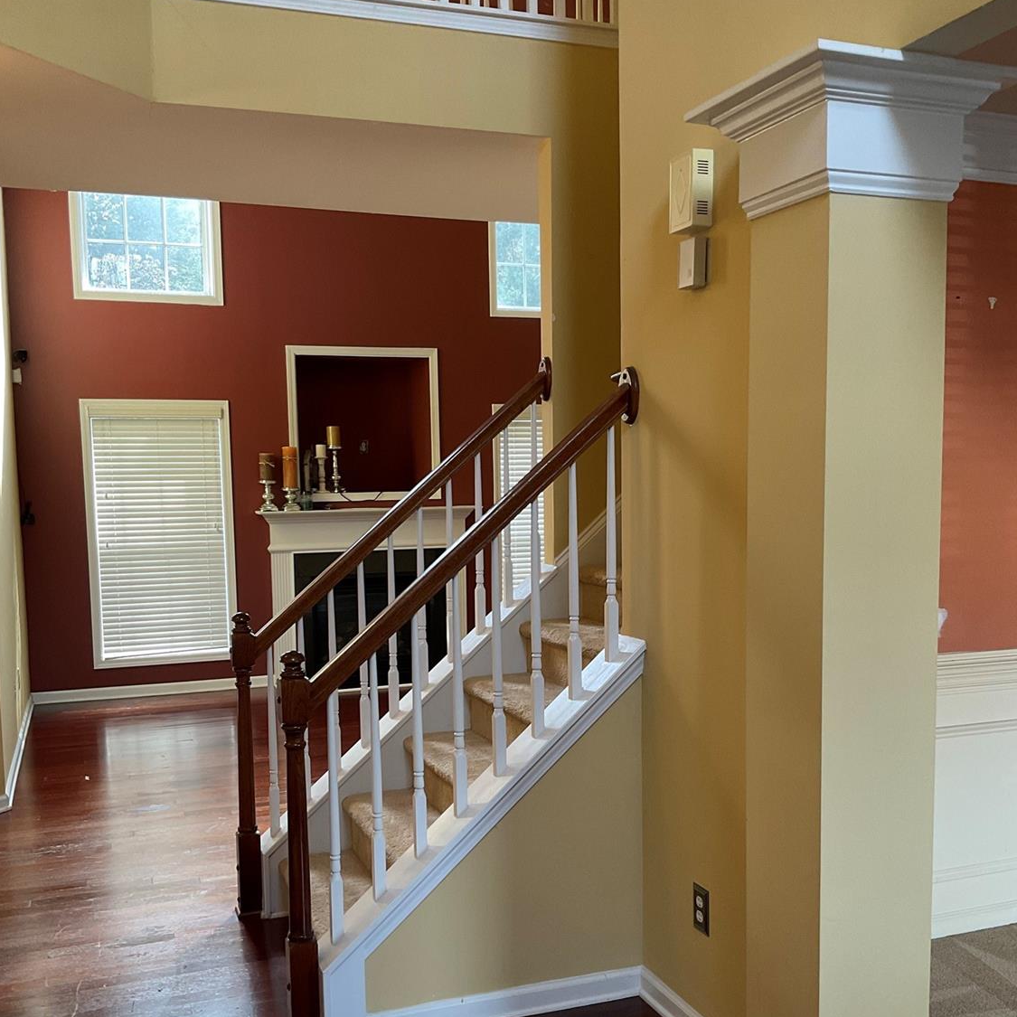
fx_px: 1163
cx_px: 518
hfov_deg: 47.2
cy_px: 600
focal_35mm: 35
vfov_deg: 47.0
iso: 80
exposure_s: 1/60
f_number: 1.8
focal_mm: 3
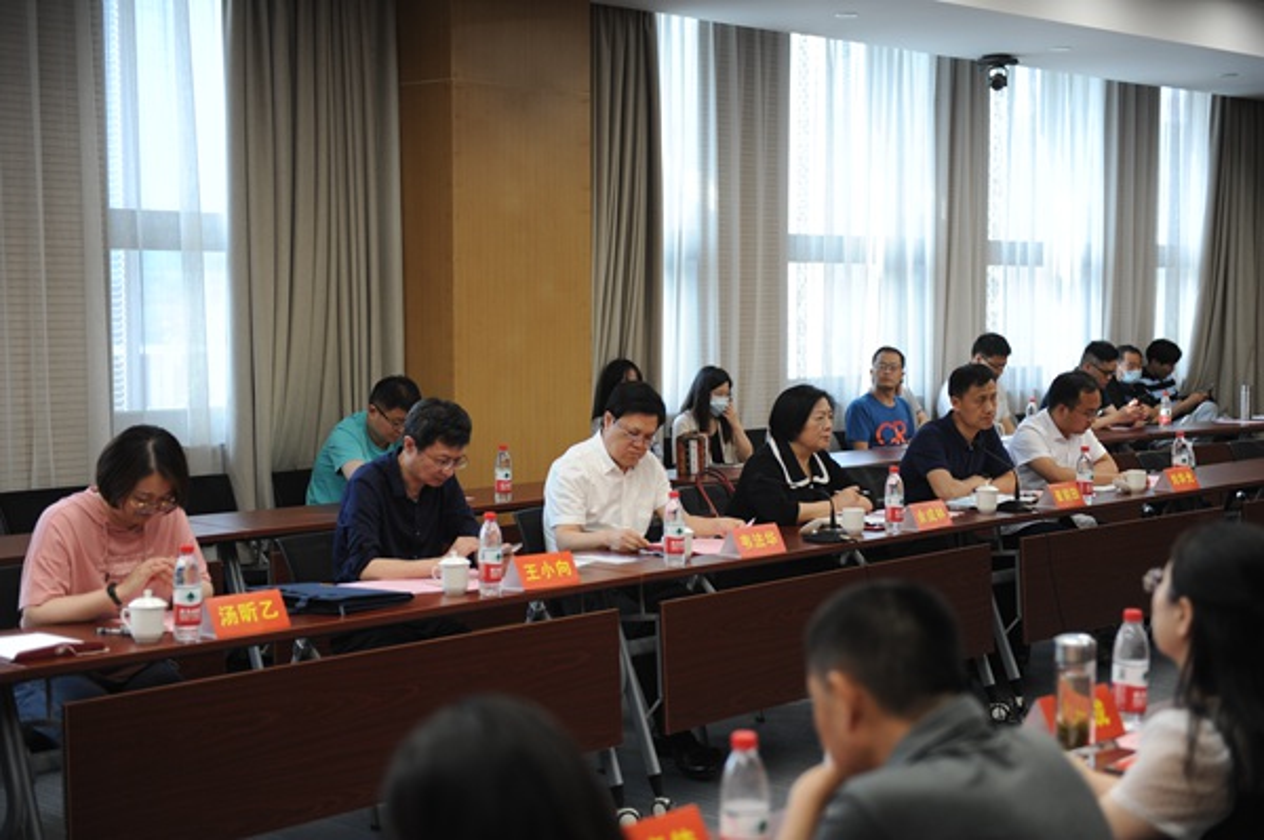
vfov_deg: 24.2
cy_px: 420
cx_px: 632
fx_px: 1965
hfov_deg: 35.7
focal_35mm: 56
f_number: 2.8
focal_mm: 56
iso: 560
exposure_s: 1/180
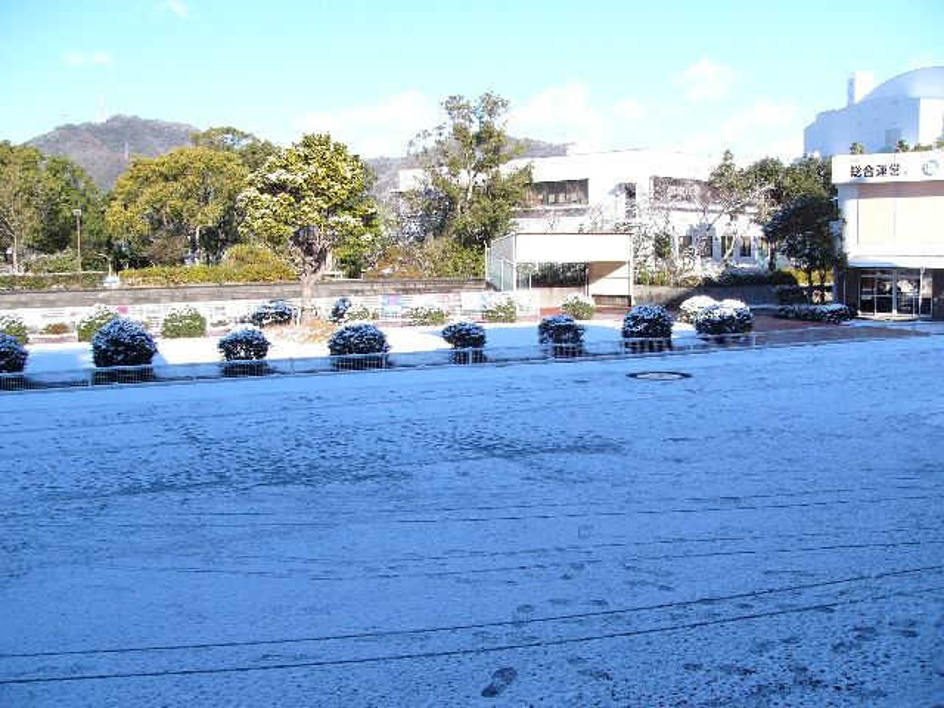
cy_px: 354
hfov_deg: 51.4
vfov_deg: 39.7
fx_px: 982
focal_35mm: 36
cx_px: 472
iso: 100
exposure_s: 1/640
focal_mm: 6
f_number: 5.6
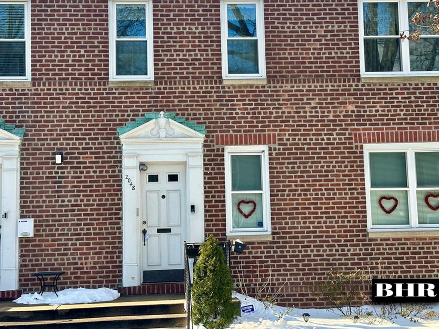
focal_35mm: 56
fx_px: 710
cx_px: 224
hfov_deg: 34.4
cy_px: 150
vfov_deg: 26.1
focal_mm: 6.86
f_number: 1.78
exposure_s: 1/810
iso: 64
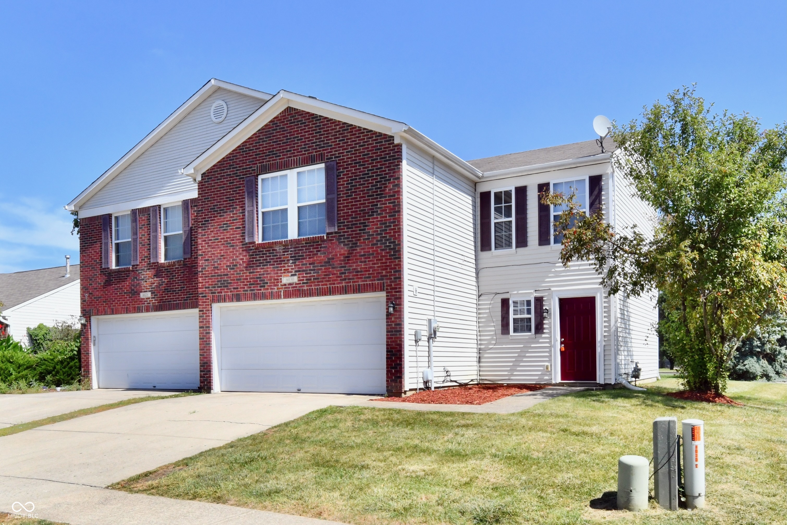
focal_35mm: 14
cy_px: 262
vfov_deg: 81.2
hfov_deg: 104.3
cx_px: 394
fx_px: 306
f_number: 14
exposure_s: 1/800
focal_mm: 14
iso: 640
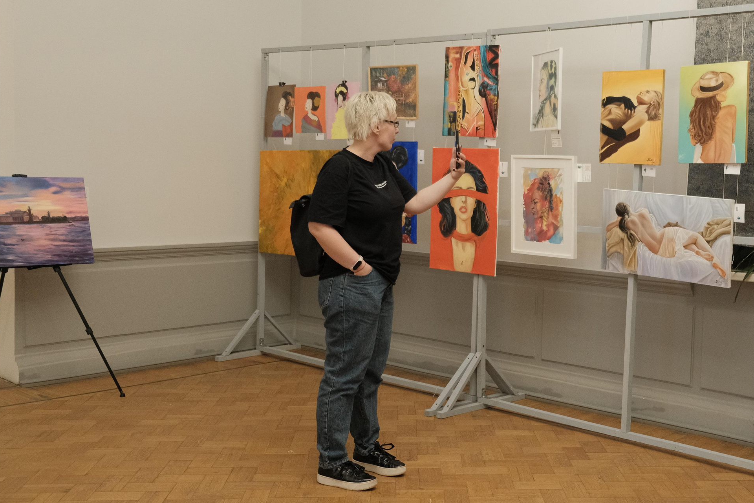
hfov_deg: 44.0
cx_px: 485
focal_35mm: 44
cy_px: 232
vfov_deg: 30.5
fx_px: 921
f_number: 3.2
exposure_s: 1/60
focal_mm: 22.3
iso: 2000
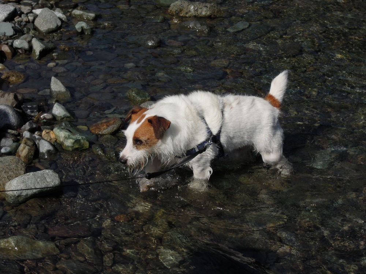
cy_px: 137
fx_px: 1057
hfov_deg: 19.6
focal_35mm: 100
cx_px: 183
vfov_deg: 14.8
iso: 160
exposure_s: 1/1250
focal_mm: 17.9
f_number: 6.2
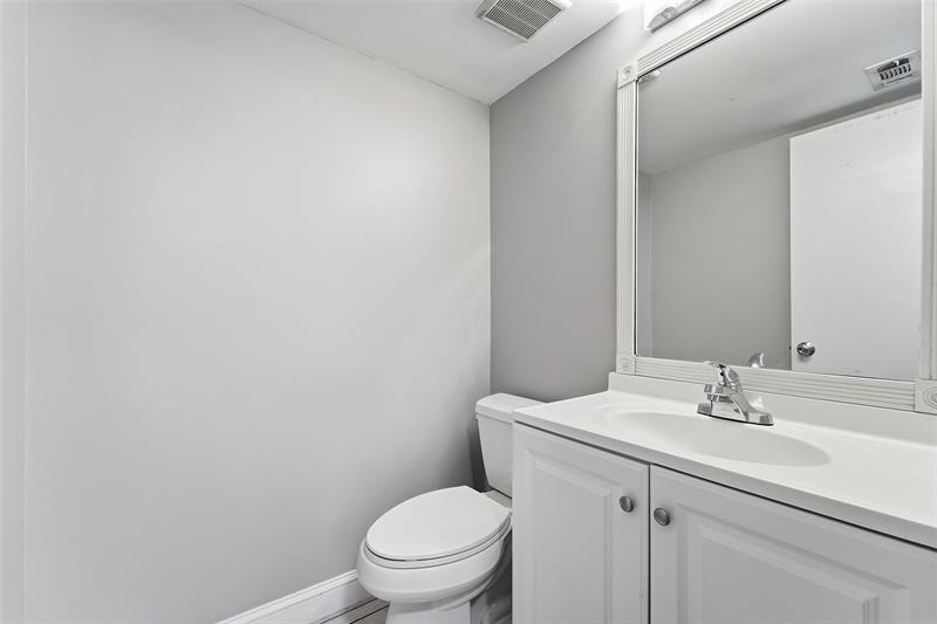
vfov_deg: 81.2
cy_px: 312
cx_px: 468
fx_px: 364
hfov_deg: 104.3
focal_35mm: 14
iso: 400
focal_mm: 14
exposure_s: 1/160
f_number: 9
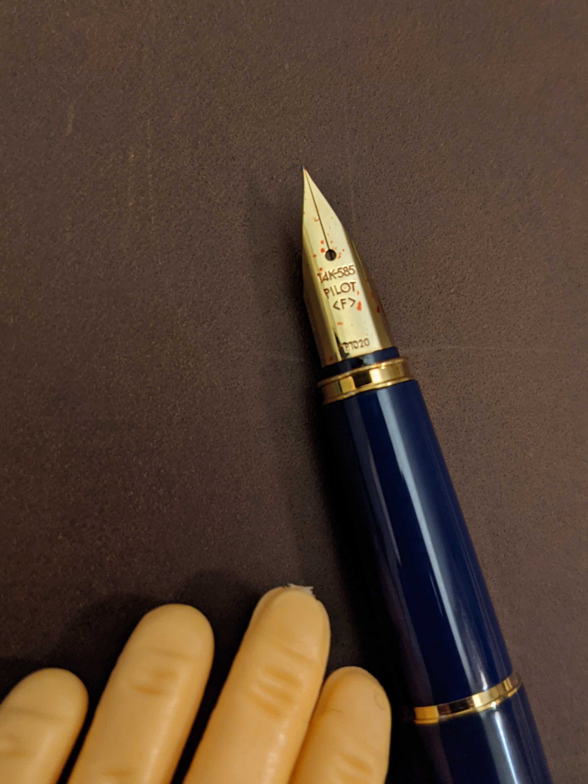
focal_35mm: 39
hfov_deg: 36.7
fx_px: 883
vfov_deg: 47.7
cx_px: 354
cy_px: 336
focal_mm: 4.38
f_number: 1.73
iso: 236
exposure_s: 1/24
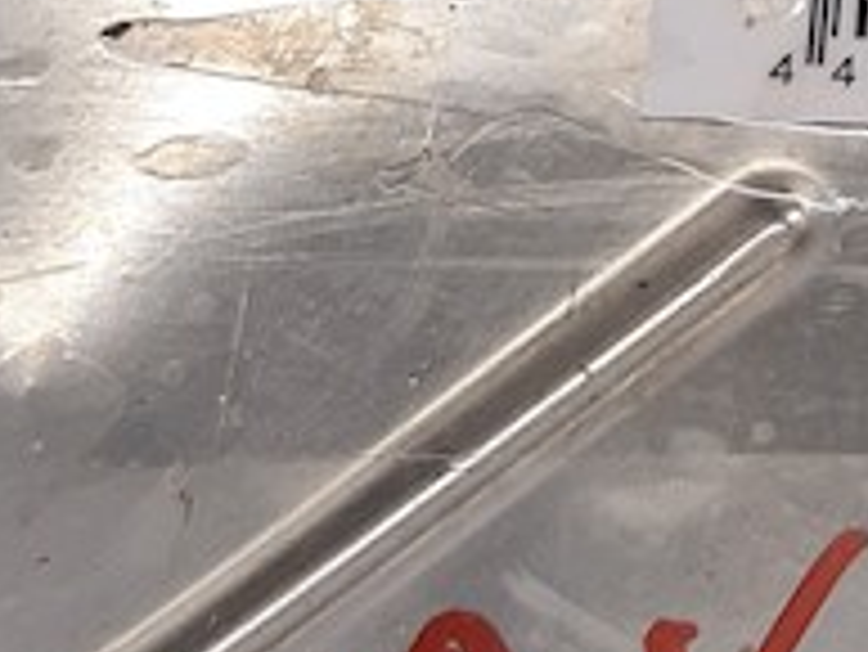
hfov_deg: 13.3
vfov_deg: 10.3
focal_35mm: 143
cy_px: 0
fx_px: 3588
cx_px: 1129
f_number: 1.7
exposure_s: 1/50
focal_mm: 3.93
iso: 50
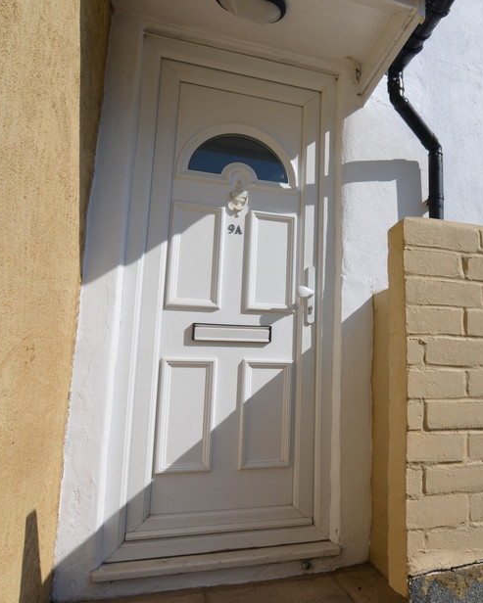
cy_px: 308
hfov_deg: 48.3
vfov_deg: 62.2
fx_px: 500
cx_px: 394
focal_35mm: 28
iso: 100
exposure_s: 1/320
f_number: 9
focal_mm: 12
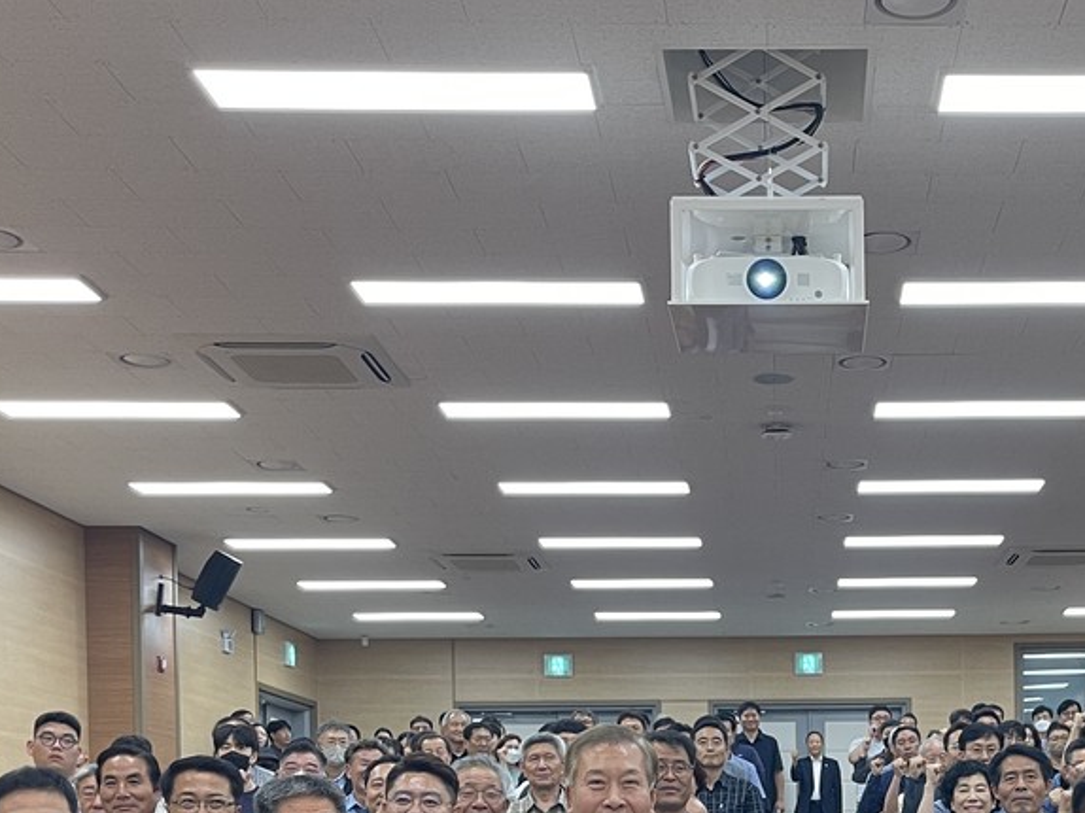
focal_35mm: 58
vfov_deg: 23.7
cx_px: 864
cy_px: 877
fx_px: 1817
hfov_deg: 32.4
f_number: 1.6
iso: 80
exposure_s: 1/60
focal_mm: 5.1
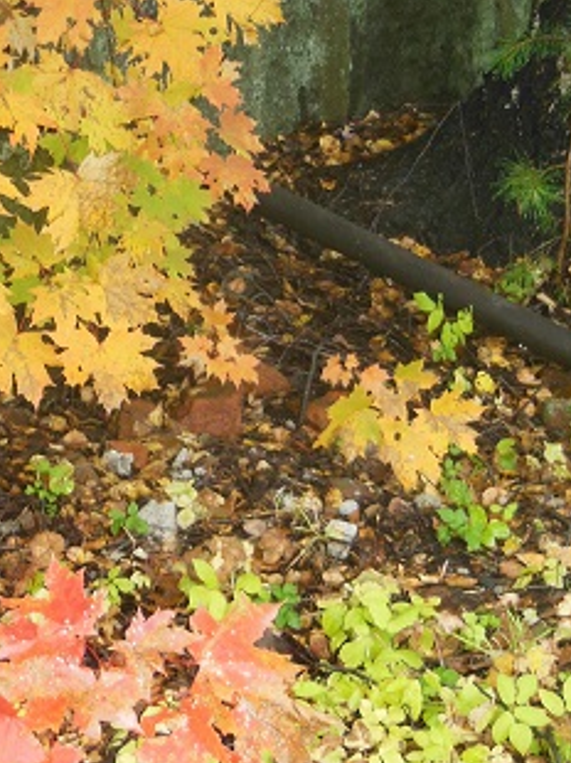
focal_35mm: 124
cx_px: 15
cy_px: 308
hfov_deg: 11.8
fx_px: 2731
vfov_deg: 15.9
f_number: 5
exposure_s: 1/30
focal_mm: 10.7
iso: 250
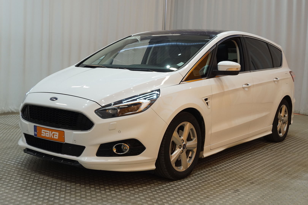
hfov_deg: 43.6
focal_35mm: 45
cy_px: 102
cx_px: 154
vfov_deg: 29.9
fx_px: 385
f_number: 8
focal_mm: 30
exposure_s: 1/60
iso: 1000
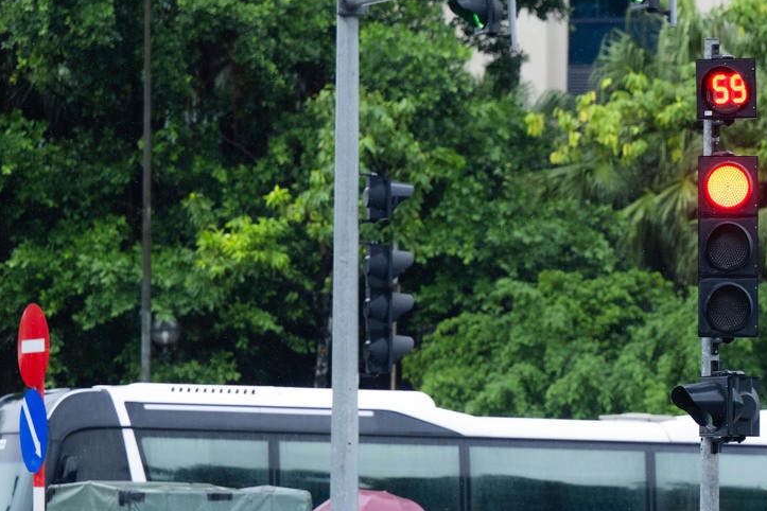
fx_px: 6775
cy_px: 354
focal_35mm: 318
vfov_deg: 4.3
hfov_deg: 6.4
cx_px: 889
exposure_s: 1/1600
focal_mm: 115
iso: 1000
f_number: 2.8
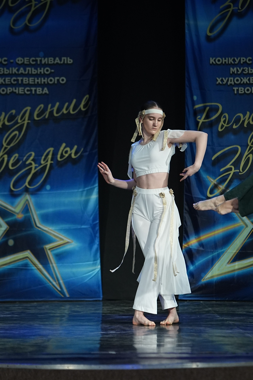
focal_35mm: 232
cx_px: 126
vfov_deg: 8.9
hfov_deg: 5.9
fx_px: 2445
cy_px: 190
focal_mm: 155
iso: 2000
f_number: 2.8
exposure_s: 1/400
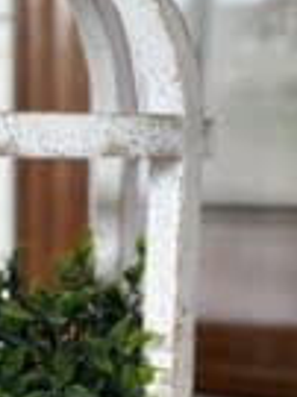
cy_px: 271
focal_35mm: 71
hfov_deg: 20.5
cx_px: 59
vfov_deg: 27.2
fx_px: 814
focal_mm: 6.76
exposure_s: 1/206
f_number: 1.78
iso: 100
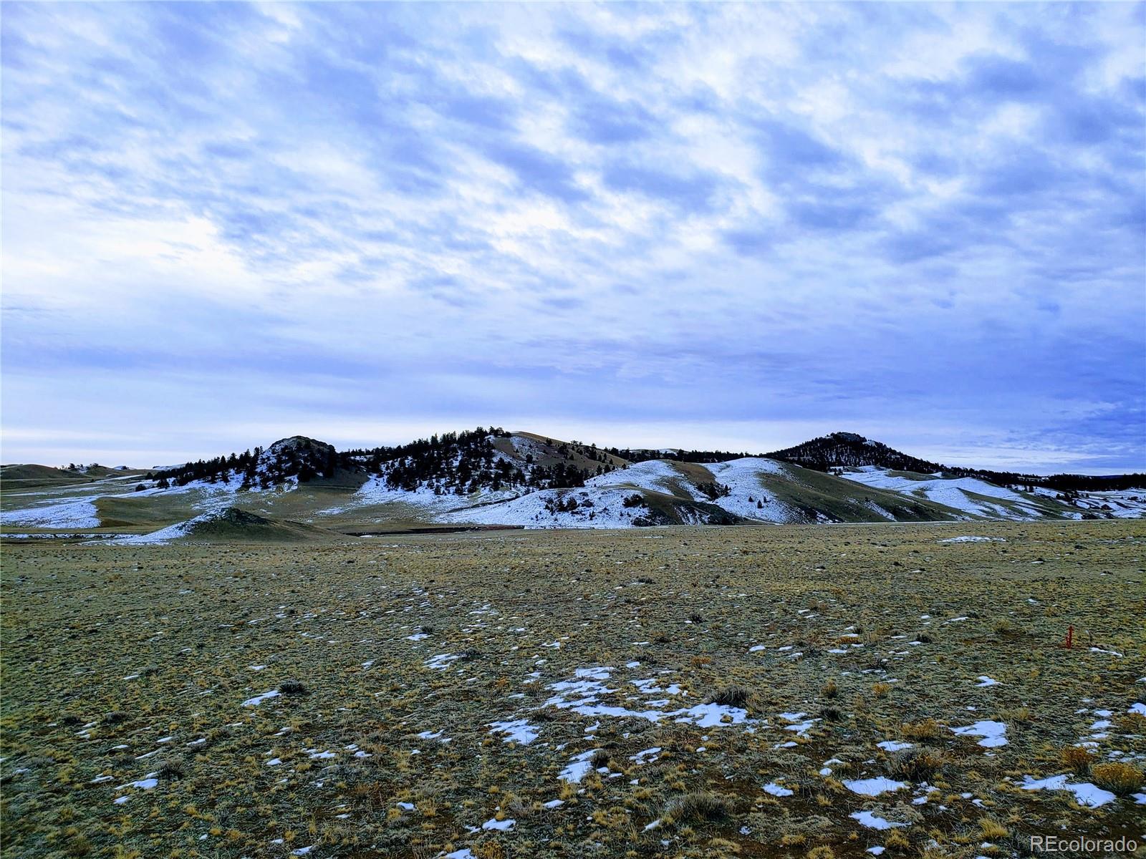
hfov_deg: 67.3
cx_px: 573
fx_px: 861
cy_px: 430
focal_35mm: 26
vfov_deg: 53.1
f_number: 2.4
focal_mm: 4.3
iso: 50
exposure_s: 1/132
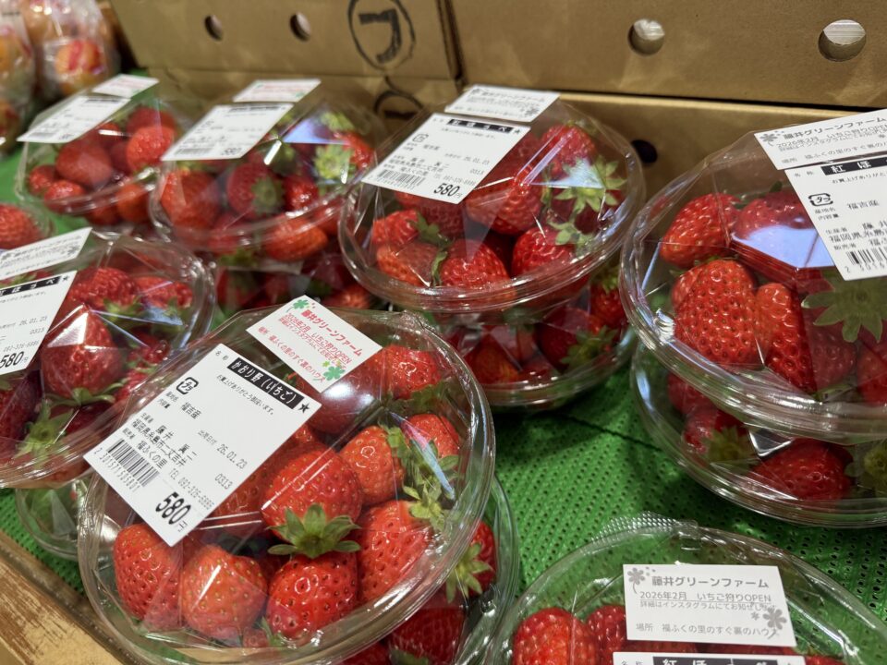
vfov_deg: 56.8
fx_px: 615
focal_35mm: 24
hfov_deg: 71.6
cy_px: 332
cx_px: 444
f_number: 1.78
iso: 200
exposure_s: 1/60
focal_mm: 6.76
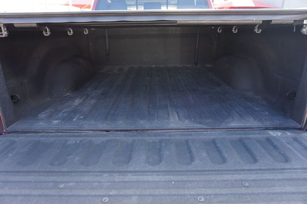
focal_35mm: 24
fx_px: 205
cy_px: 102
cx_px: 154
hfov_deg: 73.8
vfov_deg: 53.1
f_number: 4
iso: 400
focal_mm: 16
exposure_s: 1/160
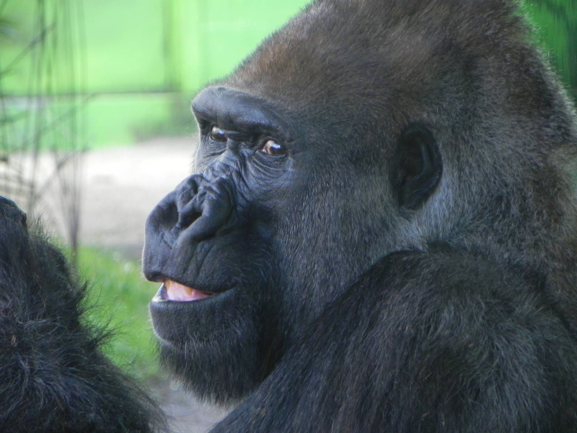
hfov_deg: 4.1
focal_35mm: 481
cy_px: 216
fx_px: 8018
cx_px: 288
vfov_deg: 3.1
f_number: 5
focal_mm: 85.6
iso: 400
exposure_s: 1/41.8
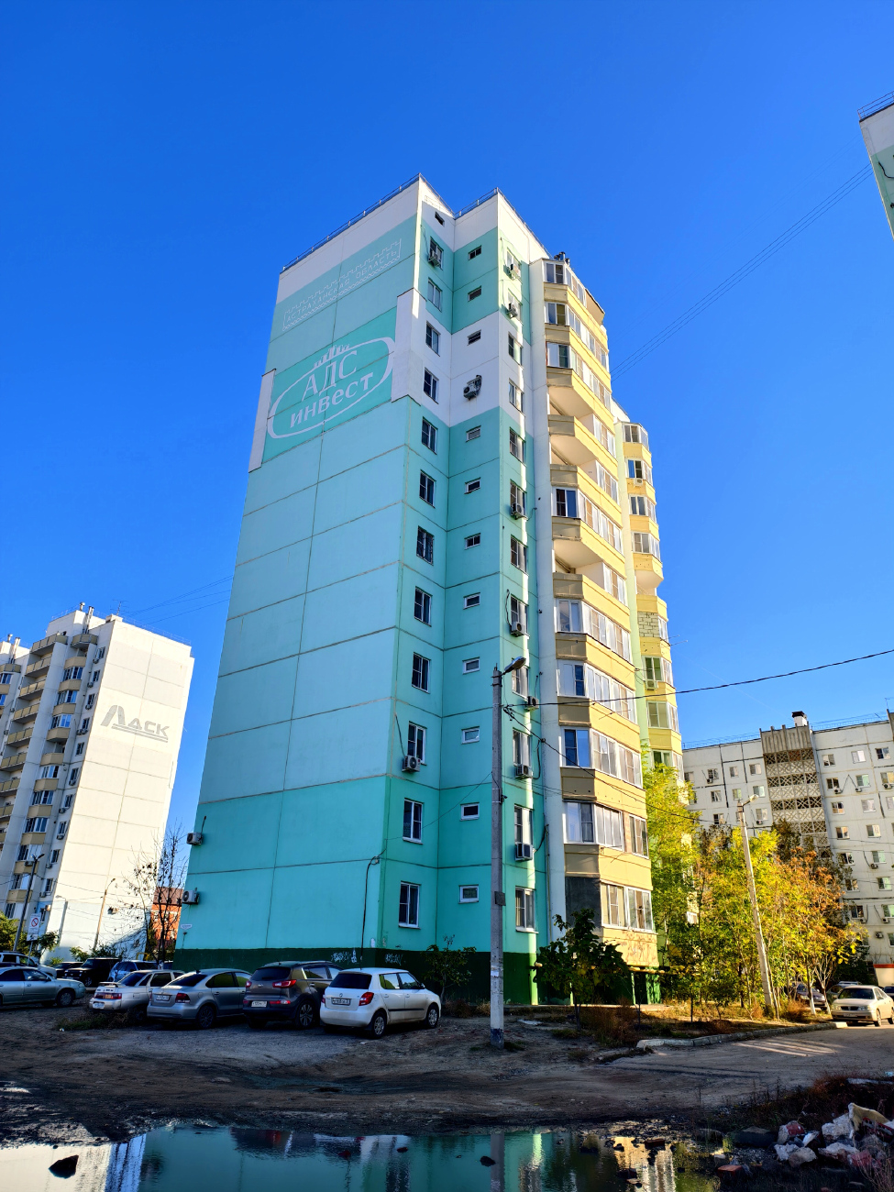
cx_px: 447
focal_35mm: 23
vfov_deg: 73.9
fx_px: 792
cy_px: 596
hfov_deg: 58.9
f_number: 1.57
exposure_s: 1/793
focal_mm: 6.54
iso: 71
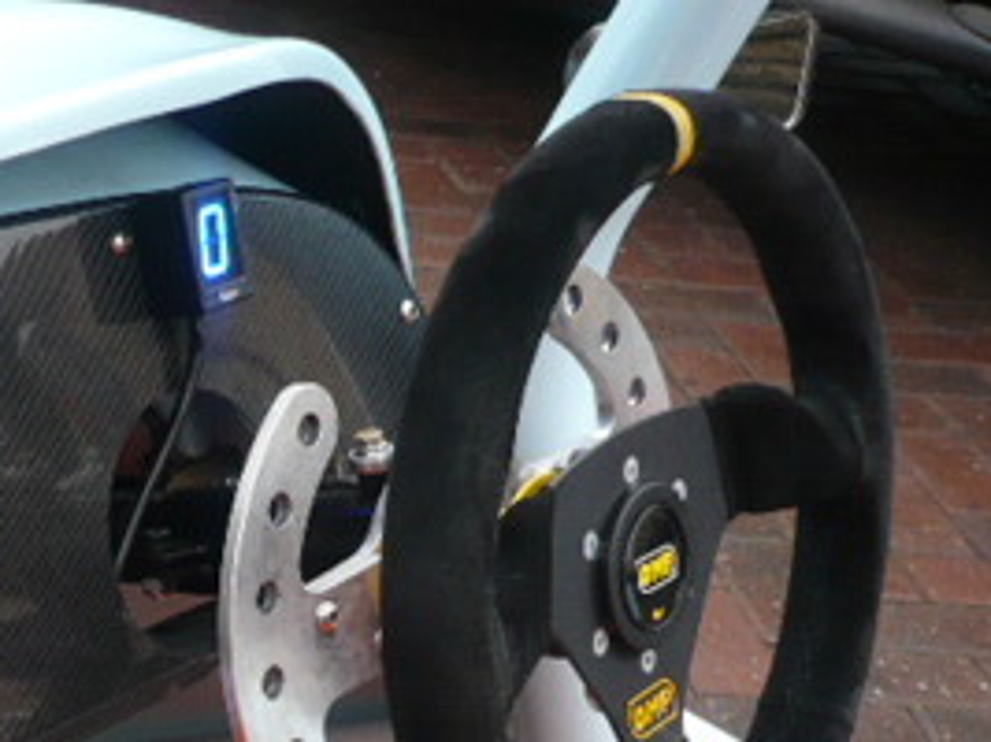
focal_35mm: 84
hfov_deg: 22.0
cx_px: -100
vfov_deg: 17.1
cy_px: 772
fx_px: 2404
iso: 100
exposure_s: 1/50
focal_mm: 5.8
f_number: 2.8
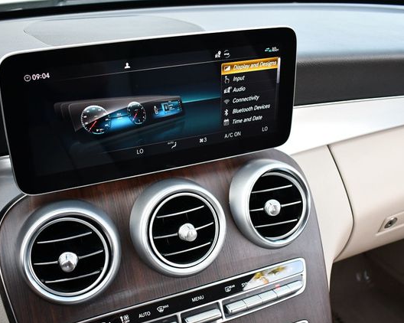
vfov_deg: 36.5
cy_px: 163
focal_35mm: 41
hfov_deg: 44.7
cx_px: 176
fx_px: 490
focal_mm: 18
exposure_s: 1/250
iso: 800
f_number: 3.5
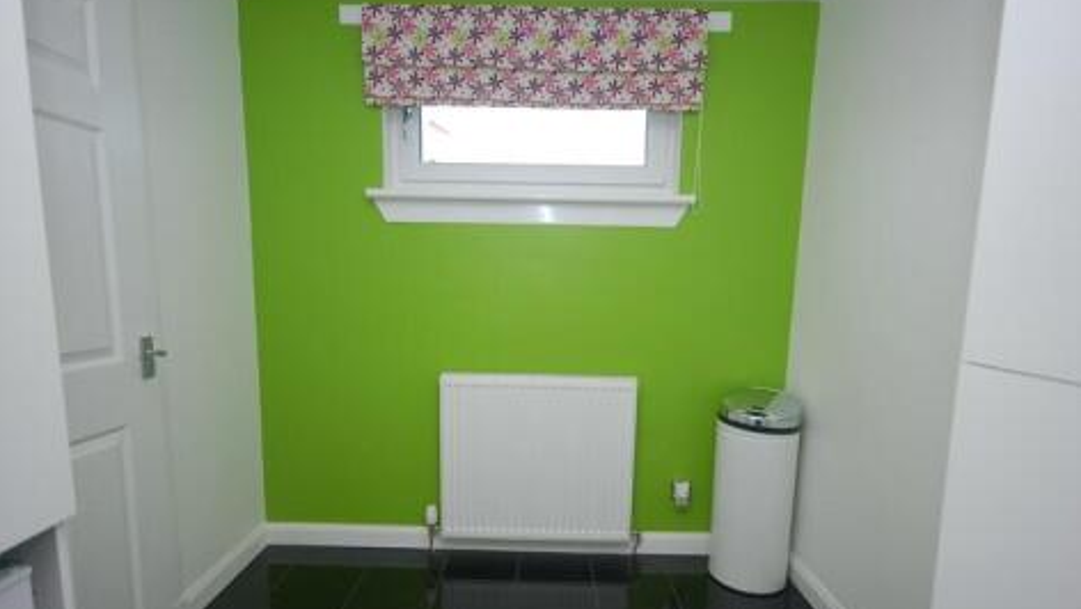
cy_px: 347
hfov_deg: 89.5
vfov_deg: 58.2
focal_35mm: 19
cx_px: 540
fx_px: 545
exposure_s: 1/60
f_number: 4.5
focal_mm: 12
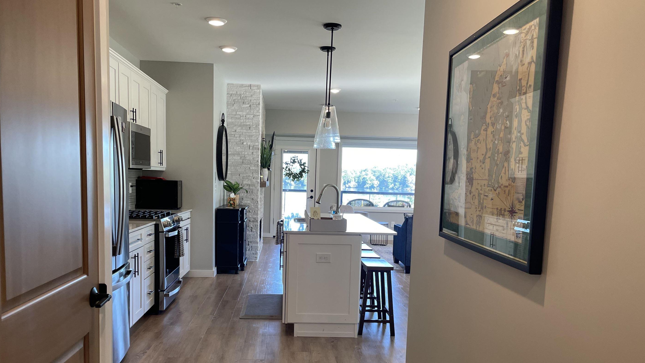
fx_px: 530
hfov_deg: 62.5
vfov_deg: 37.4
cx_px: 299
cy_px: 243
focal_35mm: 31
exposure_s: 1/120
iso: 125
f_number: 1.6
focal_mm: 4.2
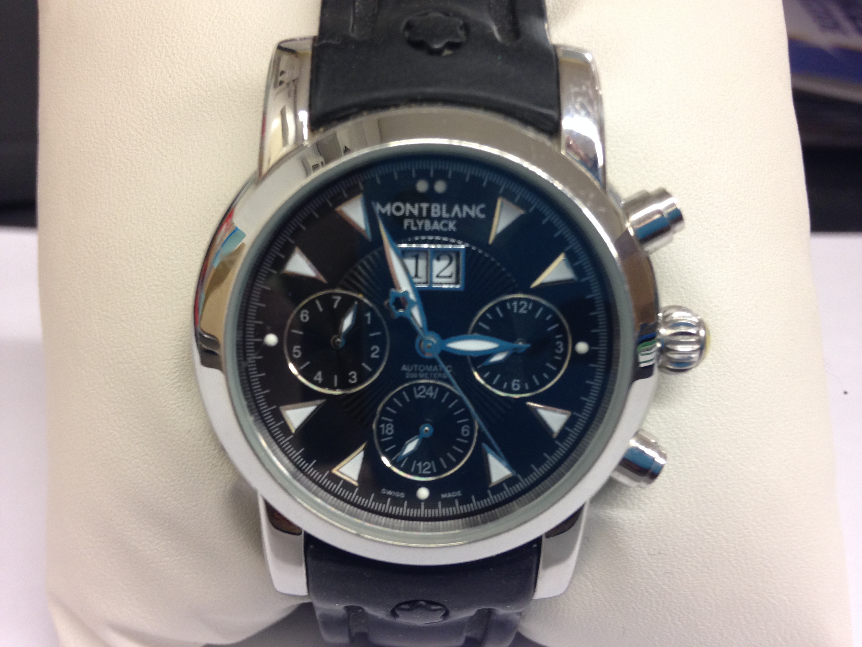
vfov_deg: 42.9
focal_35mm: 33
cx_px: 431
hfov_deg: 55.4
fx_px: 822
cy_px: 324
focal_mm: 4.12
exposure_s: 1/20
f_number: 2.4
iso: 80
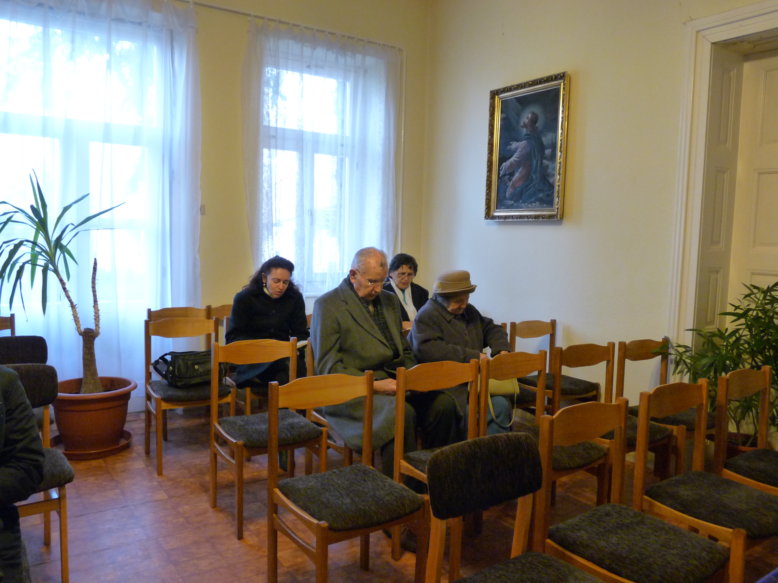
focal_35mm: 27
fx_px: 607
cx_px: 389
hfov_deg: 65.3
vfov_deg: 51.4
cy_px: 292
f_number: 2.8
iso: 400
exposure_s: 1/25
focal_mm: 4.8
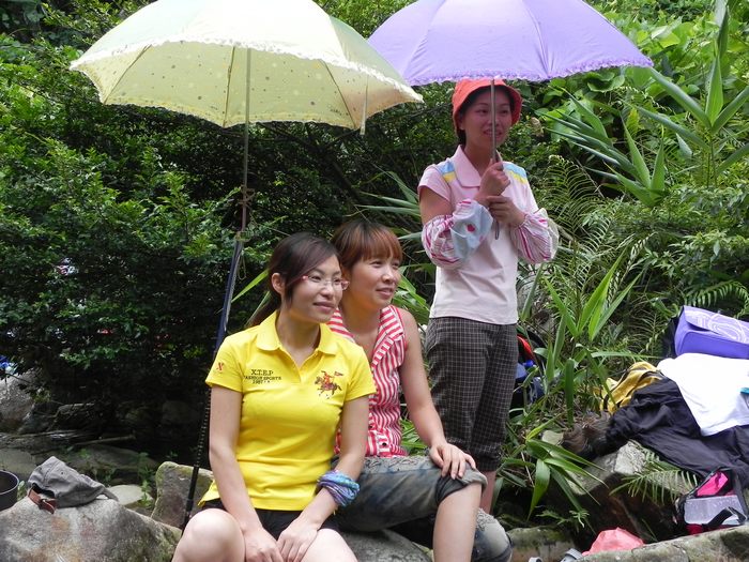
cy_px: 281
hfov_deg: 33.2
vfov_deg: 25.2
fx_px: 1255
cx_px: 374
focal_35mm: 58
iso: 160
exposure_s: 1/174
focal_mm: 10.3
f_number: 4.5
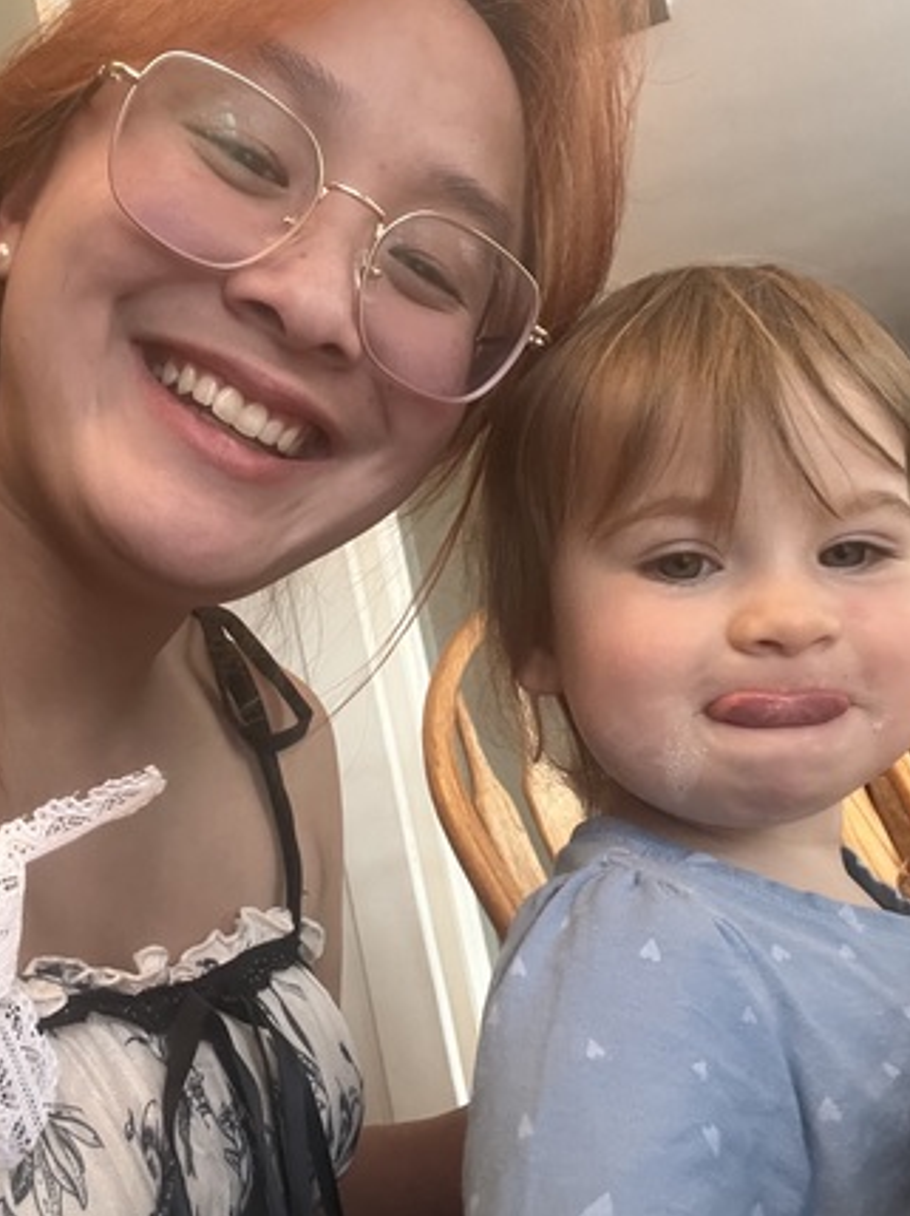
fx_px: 1229
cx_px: 427
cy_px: 570
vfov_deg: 52.6
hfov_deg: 40.6
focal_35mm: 35
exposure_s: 1/60
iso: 320
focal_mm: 2.71
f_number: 2.2
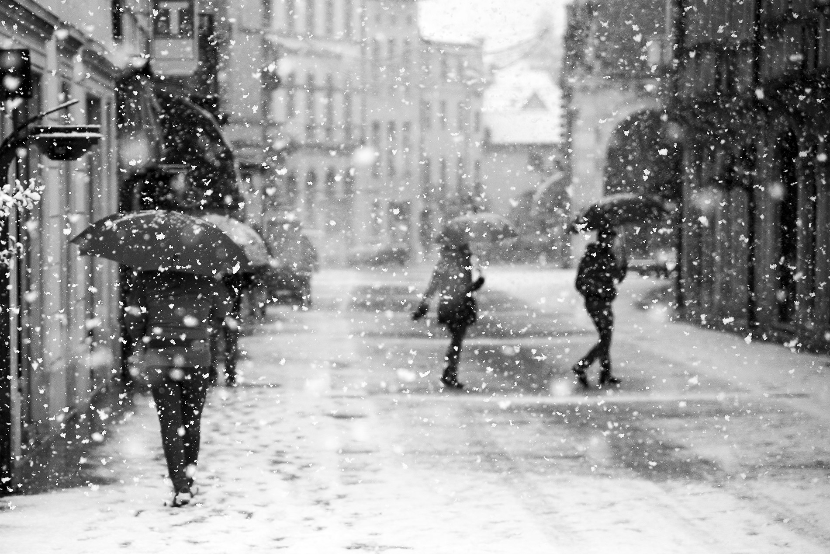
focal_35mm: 120
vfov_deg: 11.4
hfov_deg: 17.1
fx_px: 2767
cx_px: 415
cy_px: 277
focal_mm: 120
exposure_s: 1/500
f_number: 4
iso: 1000
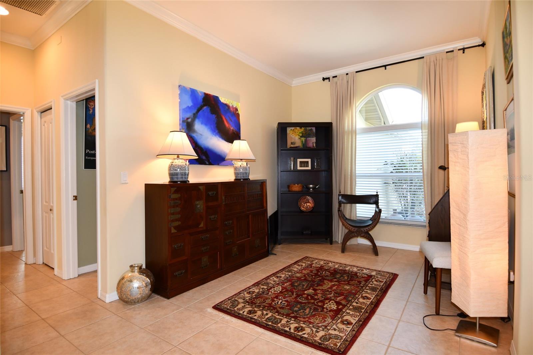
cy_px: 178
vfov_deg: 67.4
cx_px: 266
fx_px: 266
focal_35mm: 18
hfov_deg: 90.0
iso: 500
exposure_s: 1/60
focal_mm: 12
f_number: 4
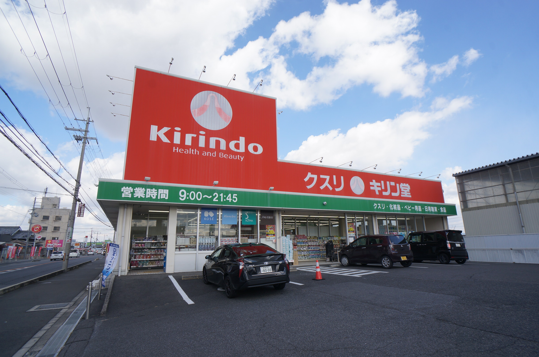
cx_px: 270
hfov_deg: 73.8
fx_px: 359
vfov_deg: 53.0
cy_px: 178
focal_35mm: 24
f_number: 9
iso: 100
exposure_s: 1/100
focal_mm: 16
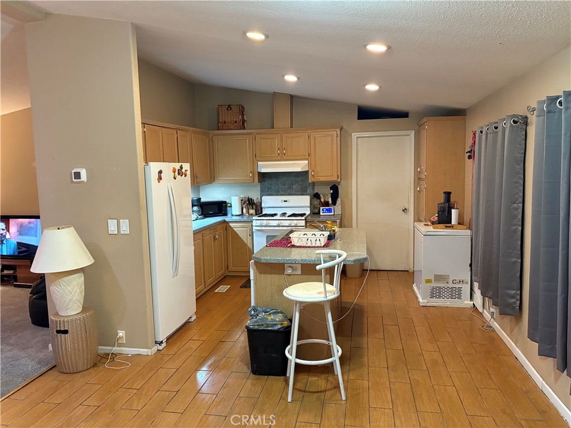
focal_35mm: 26
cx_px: 286
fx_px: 429
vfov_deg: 53.1
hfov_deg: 67.3
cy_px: 214
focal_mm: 5.96
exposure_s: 1/40
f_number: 1.6
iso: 500
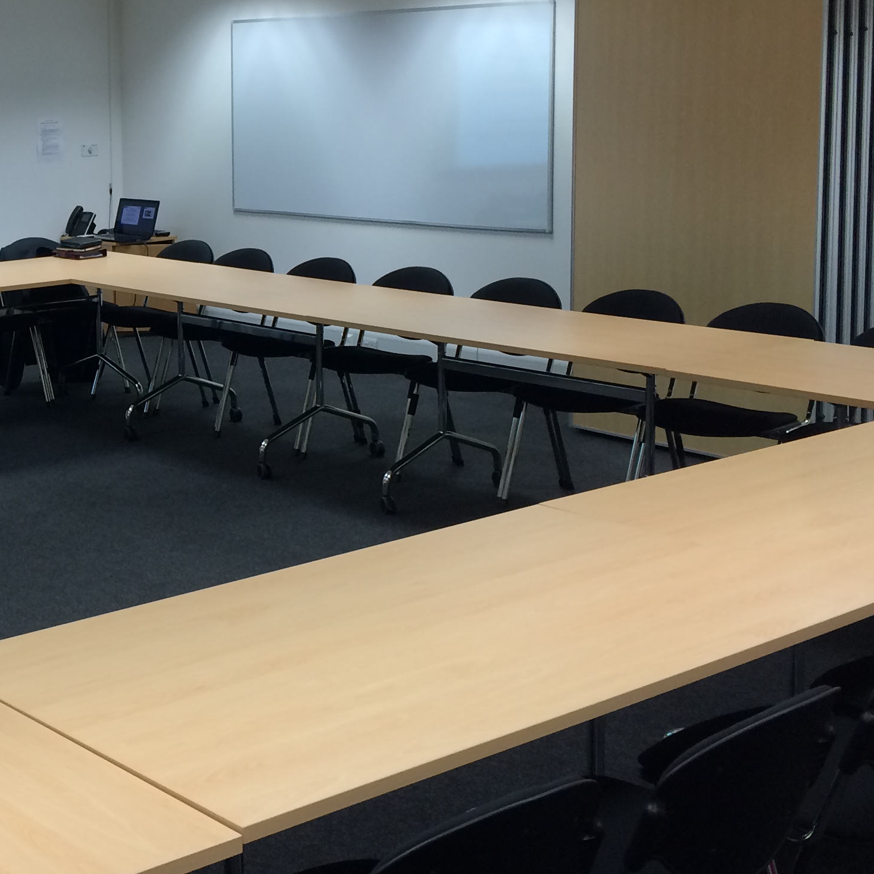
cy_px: 272
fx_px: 1628
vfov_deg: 29.8
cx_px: -13
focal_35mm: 57
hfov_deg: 28.1
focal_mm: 4.15
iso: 40
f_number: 2.2
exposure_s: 1/33
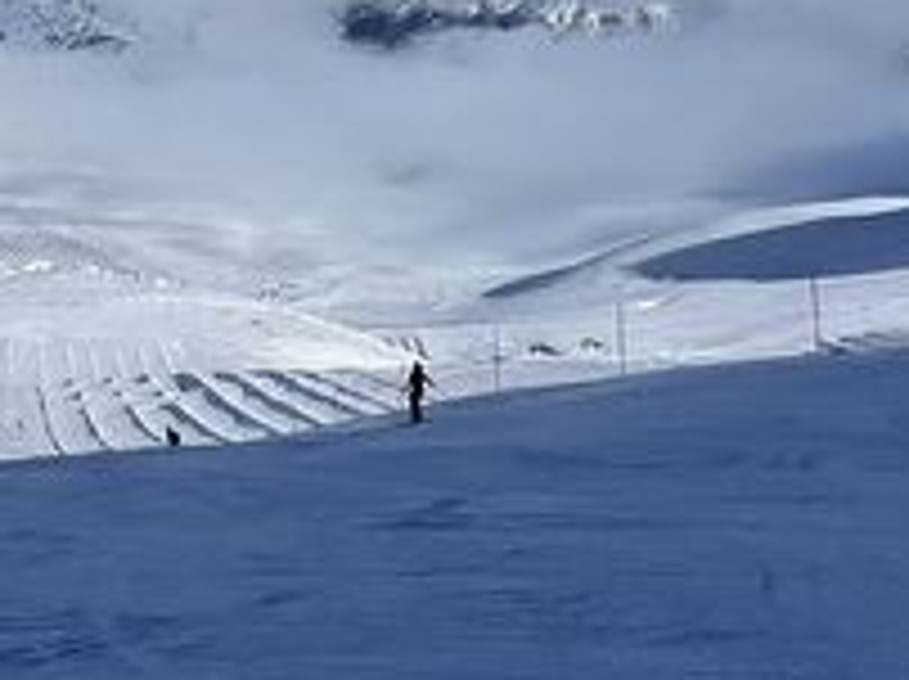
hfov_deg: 31.6
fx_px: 1521
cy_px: 20
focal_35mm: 58
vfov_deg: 24.2
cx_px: 81
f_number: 1.8
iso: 40
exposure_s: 1/6944
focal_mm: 1.57
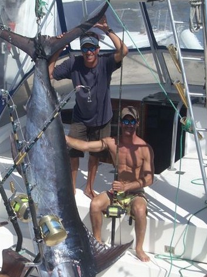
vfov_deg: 22.5
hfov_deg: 16.9
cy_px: 175
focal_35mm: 87
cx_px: 73
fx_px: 694
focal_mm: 10.7
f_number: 7.6
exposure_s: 1/239
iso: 64
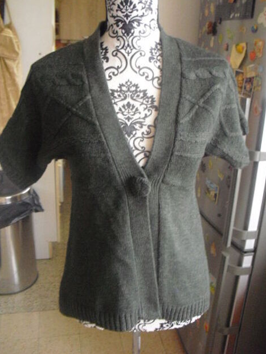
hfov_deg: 38.7
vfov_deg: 50.1
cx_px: 136
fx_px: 379
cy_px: 177
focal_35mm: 37
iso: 800
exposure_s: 1/8
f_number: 3.1
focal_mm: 6.3
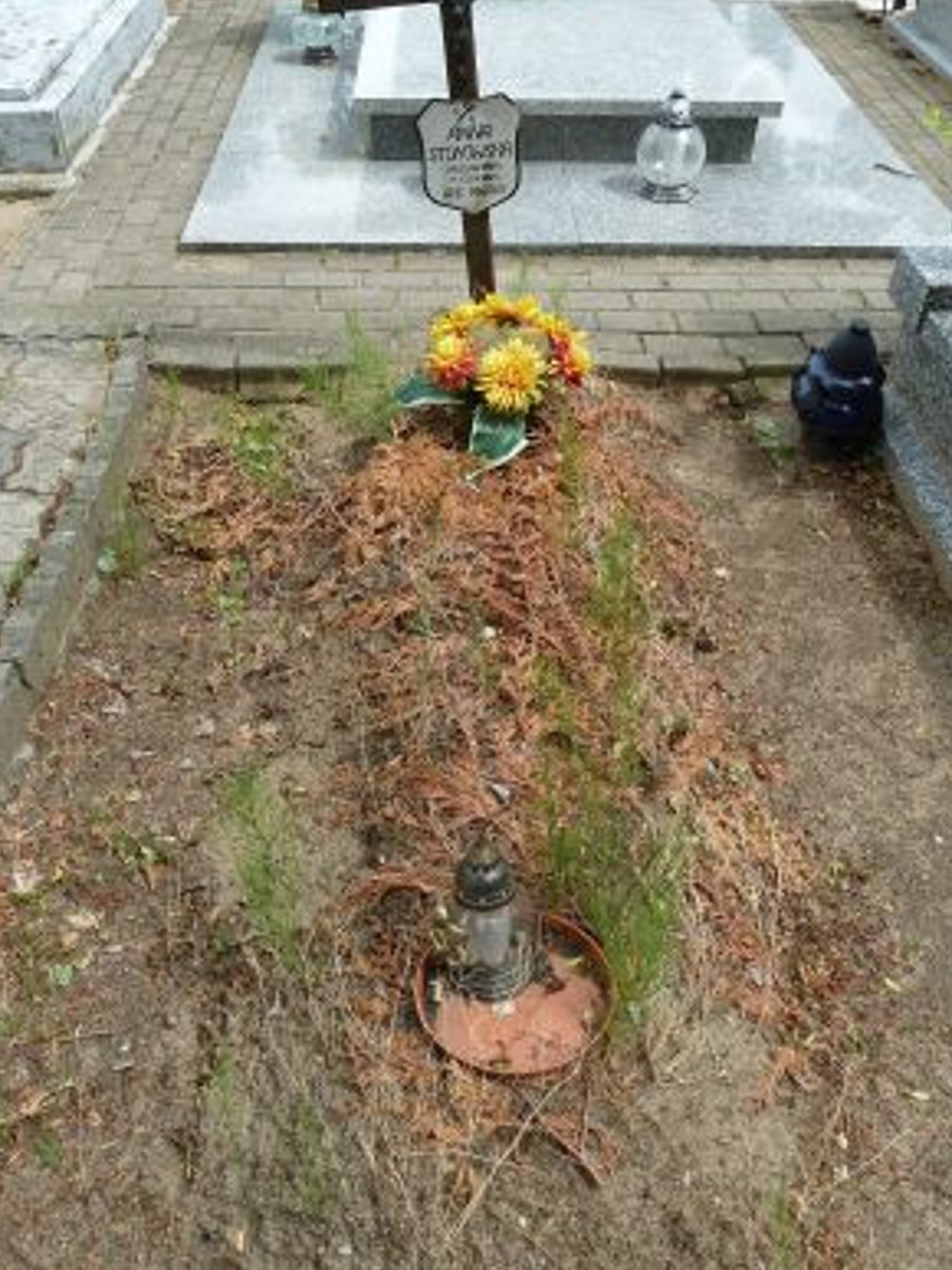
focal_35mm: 31
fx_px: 1137
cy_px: 548
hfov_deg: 45.3
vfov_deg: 58.1
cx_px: 404
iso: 80
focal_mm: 4.1
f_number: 4
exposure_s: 1/250
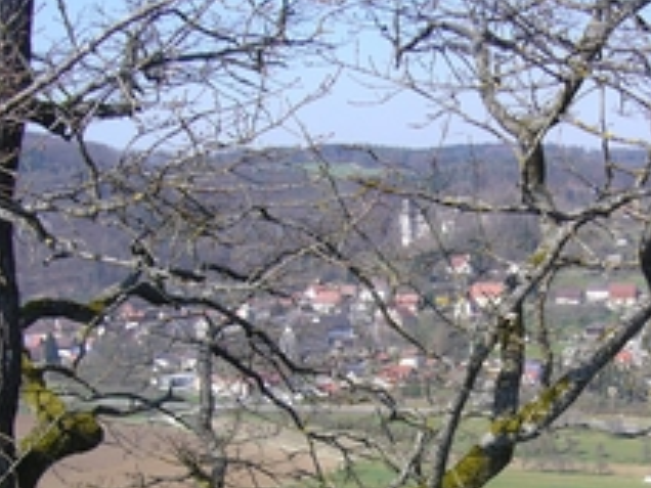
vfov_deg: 22.1
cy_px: 353
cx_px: 439
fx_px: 1241
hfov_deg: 29.2
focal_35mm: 66
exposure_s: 1/200
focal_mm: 5.8
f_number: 5.6
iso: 80
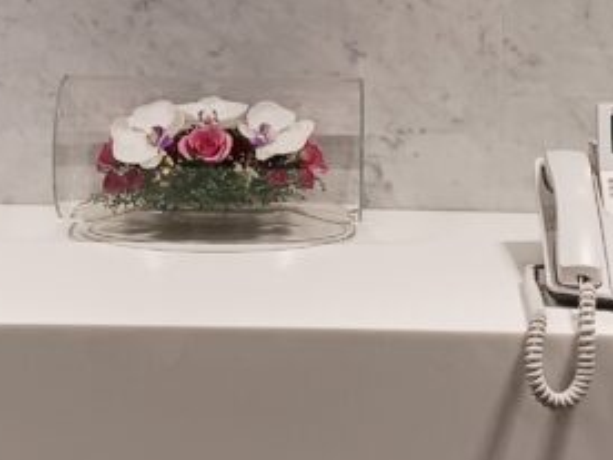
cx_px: 322
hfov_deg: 19.6
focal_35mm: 100
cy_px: -38
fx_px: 1771
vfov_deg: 14.5
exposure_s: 1/60
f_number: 1.8
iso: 250
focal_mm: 4
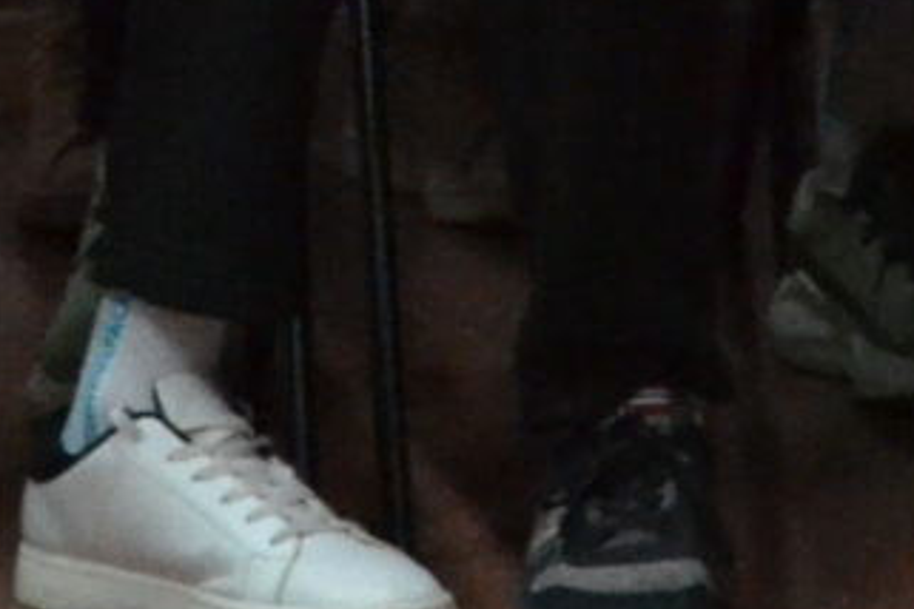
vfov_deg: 2.2
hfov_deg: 3.3
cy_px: -1367
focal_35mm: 622
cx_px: 1777
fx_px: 15791
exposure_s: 1/60
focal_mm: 52
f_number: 5.6
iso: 2200
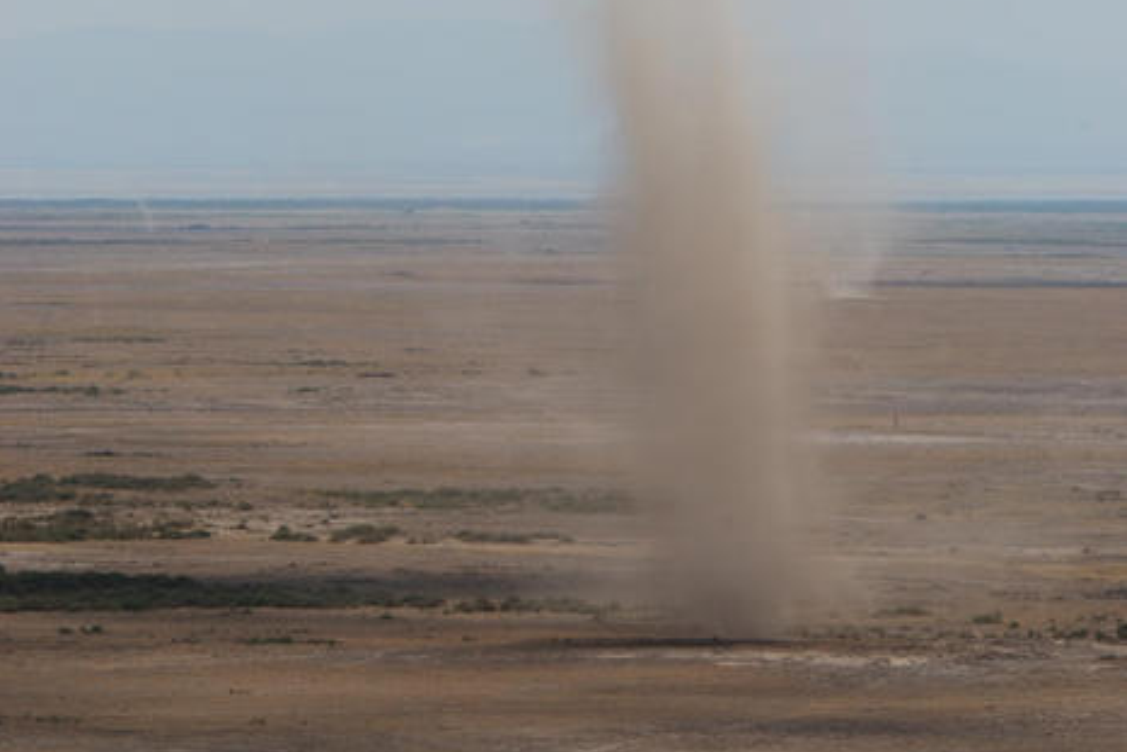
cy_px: 92
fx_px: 12361
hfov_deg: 5.2
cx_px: 564
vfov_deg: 3.5
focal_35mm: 395
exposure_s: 1/125
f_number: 18
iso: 100
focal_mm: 175
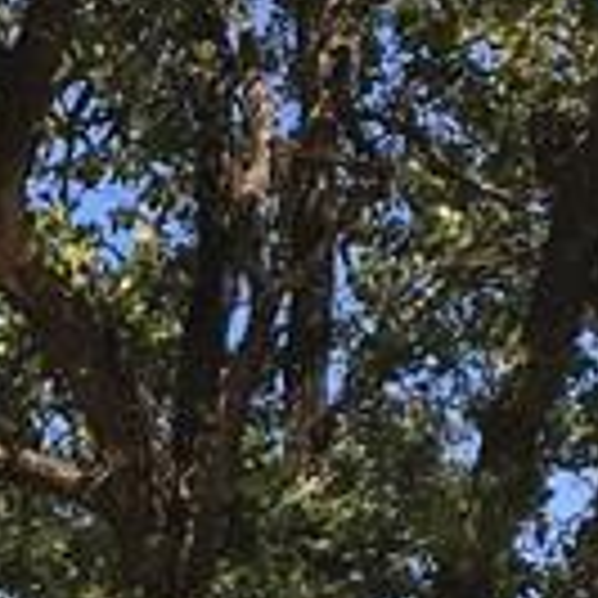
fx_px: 3850
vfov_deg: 8.4
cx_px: -166
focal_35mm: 197
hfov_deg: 8.8
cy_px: 1232
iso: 25
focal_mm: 4.15
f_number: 2.2
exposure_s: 1/574
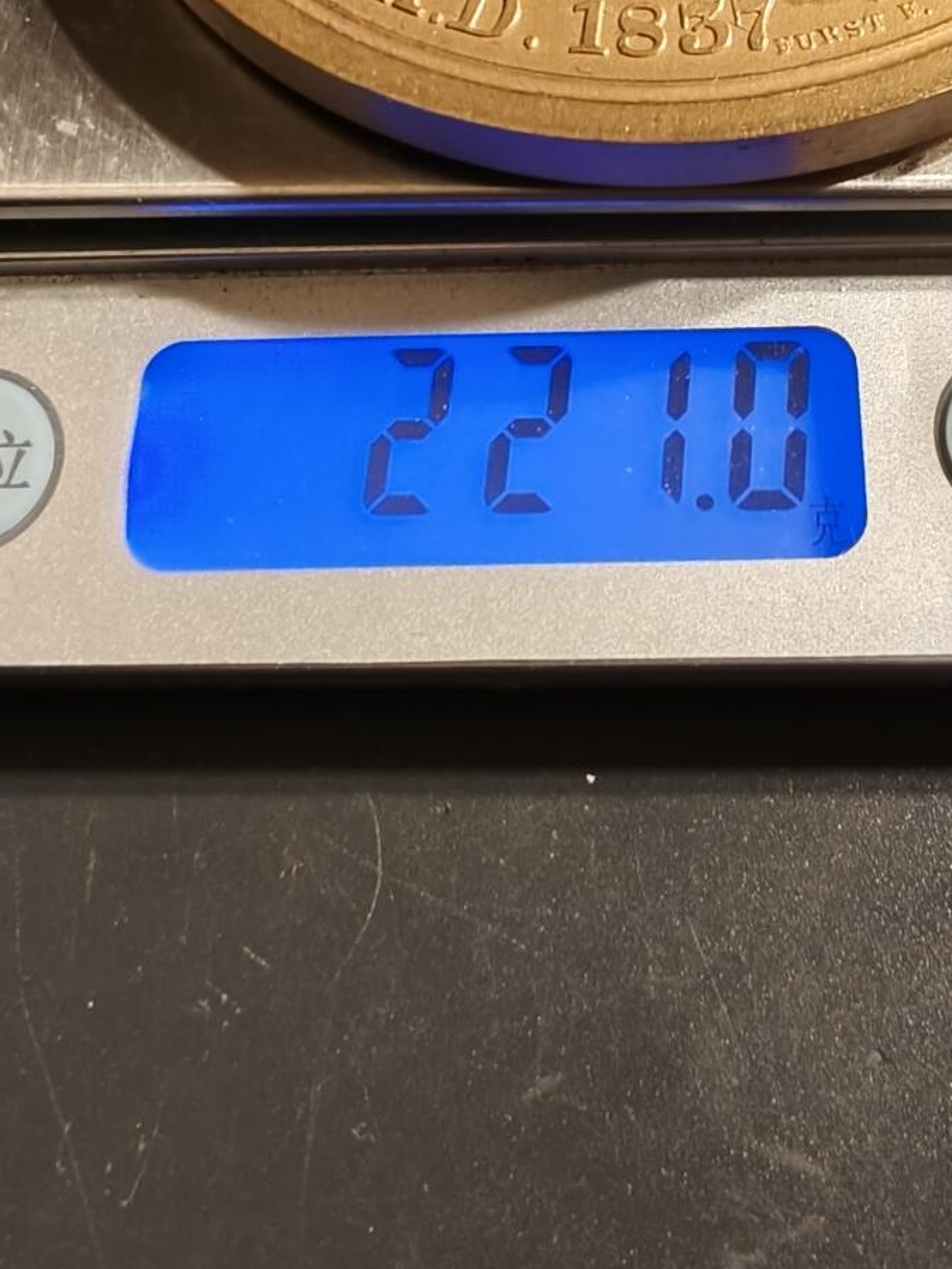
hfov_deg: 31.4
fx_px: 1687
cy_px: 251
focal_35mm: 46
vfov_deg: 39.6
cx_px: 604
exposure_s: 1/50
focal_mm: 2.32
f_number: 2
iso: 125
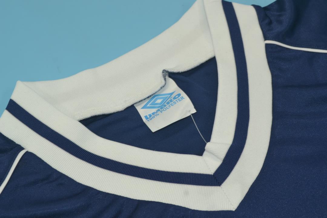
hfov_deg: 33.4
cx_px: 164
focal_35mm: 60
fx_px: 545
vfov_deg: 22.6
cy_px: 109
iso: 200
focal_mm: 40
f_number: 8
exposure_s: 1/60
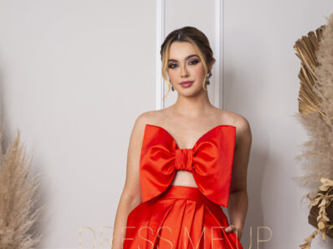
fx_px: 865
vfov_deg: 16.0
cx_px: 176
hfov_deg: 21.8
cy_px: 255
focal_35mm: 90
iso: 100
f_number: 4.5
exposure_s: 1/80
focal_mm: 50
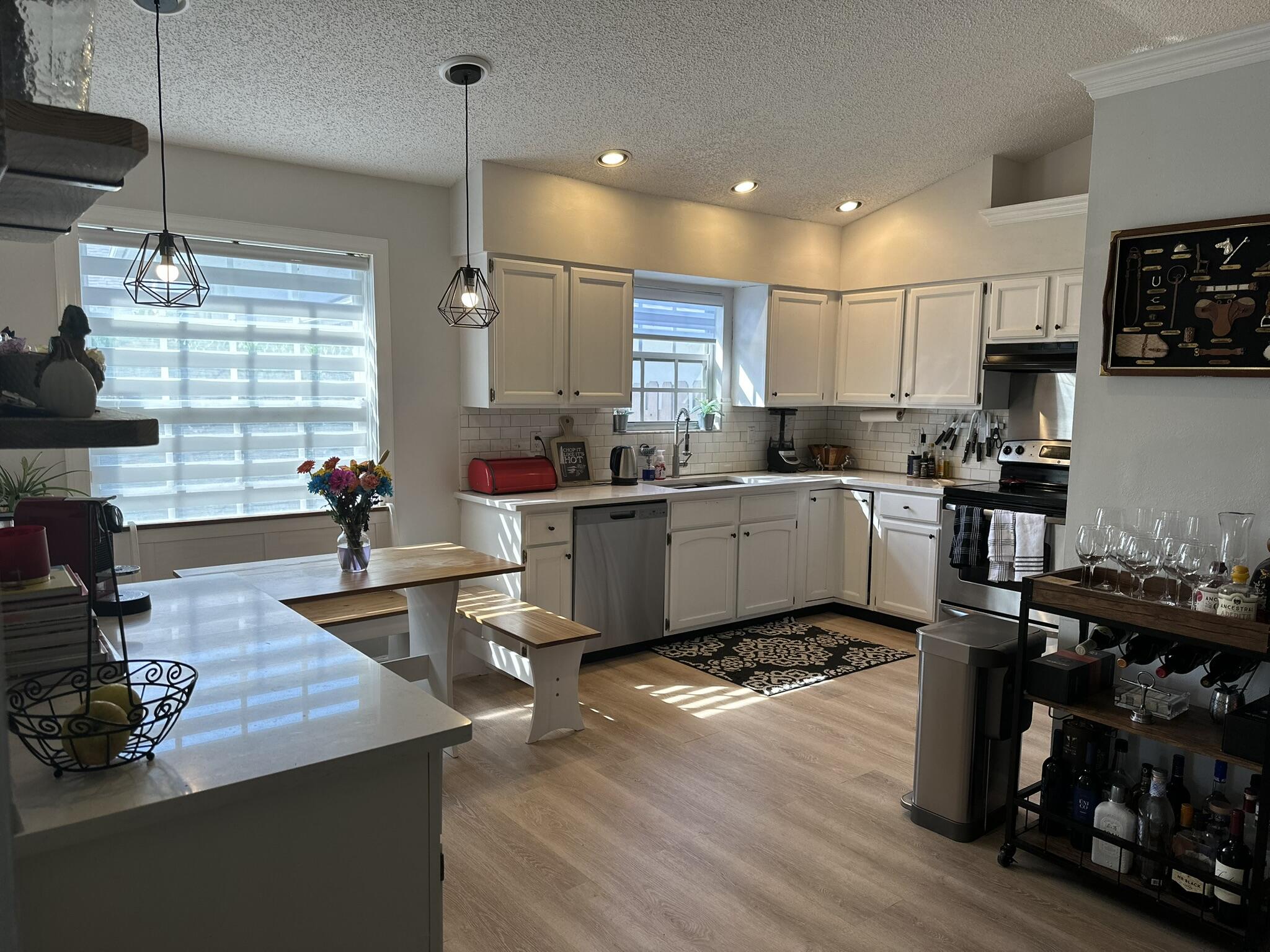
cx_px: 635
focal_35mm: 24
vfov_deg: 56.8
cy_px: 476
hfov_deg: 71.6
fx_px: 881
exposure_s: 1/157
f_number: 1.78
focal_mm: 6.86
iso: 100
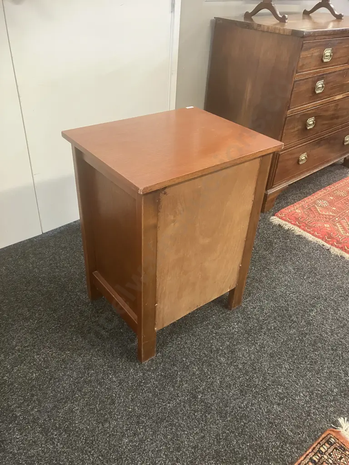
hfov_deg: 49.7
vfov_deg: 63.4
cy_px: 232
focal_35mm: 28
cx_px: 174
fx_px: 376
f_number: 1.8
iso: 250
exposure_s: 1/33
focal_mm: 3.99
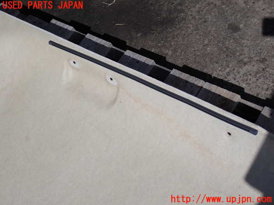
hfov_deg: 33.2
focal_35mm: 58
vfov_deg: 25.2
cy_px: 102
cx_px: 137
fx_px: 459
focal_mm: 10.35
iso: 100
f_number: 5
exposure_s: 1/1000
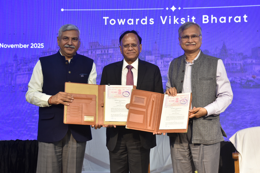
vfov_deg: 21.6
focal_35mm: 63
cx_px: 130
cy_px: 86
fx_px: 455
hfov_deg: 31.9
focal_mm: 42
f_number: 5.6
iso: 450
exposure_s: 1/60
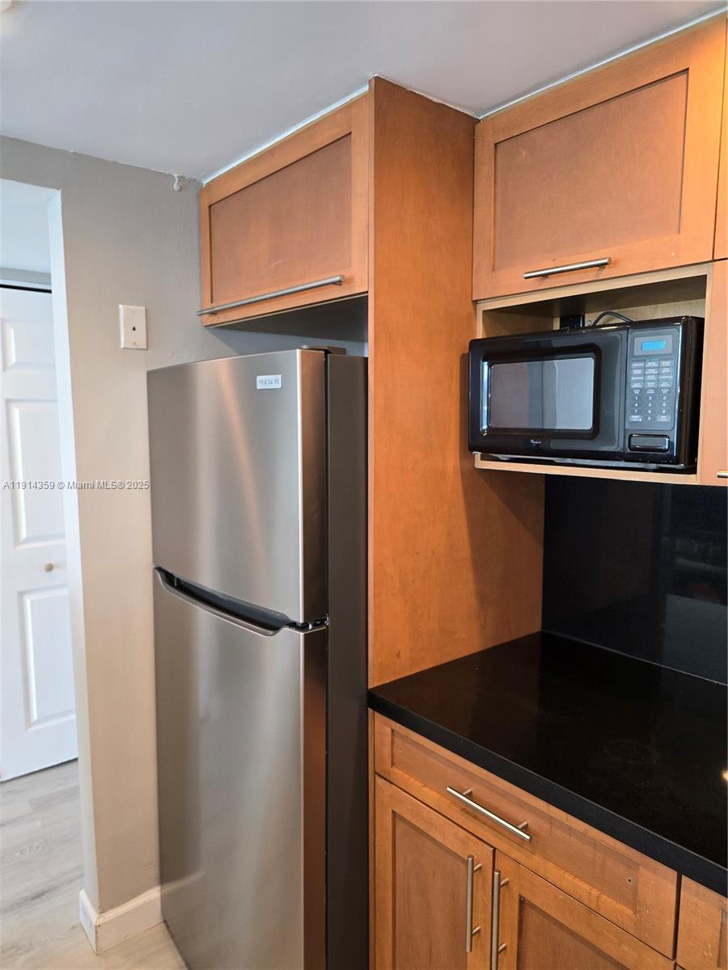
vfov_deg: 73.9
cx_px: 364
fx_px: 645
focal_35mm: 23
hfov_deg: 58.9
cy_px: 485
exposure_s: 1/60
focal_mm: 6.3
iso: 80
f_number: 1.7
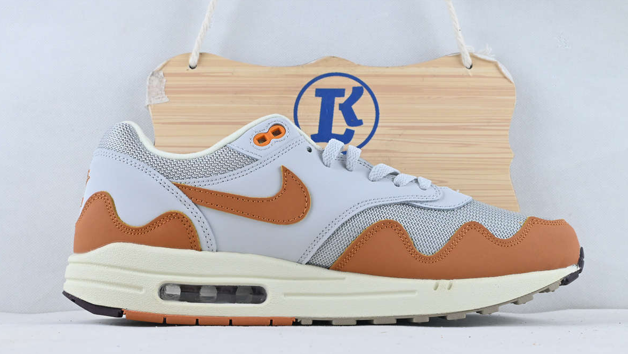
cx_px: 313
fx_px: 799
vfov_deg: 24.9
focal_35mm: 48
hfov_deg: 42.9
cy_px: 211
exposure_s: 1/125
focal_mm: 30
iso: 1000
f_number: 10
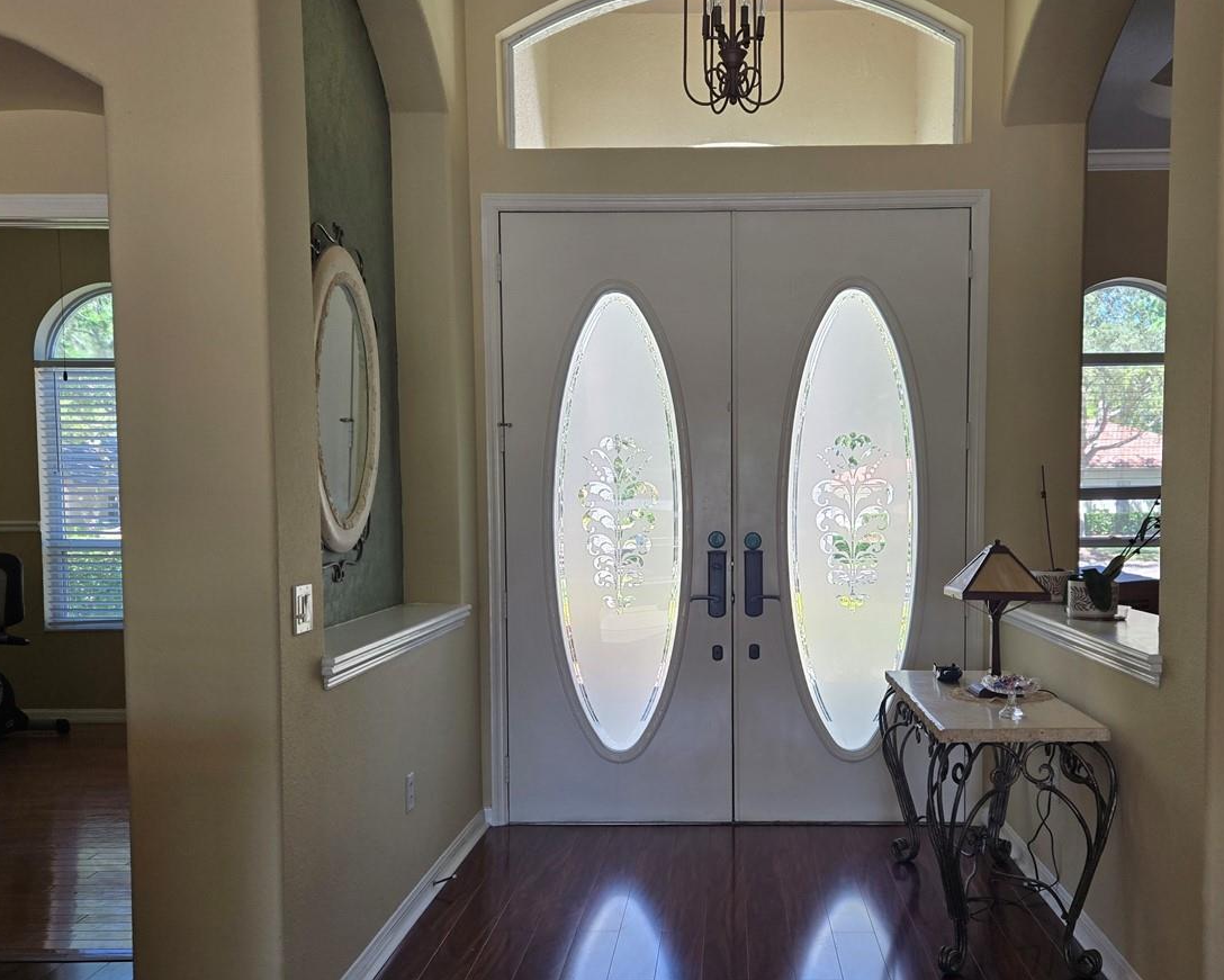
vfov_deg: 44.4
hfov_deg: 54.0
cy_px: 576
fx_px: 1196
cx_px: 708
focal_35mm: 33
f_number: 1.8
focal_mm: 5.4
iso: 50
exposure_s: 1/180
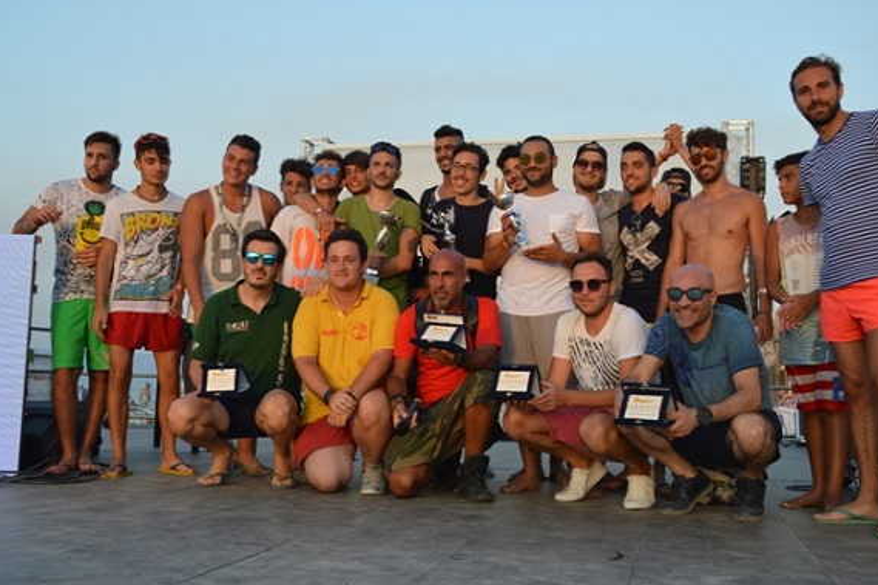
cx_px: 460
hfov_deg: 49.0
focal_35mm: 40
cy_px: 291
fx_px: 964
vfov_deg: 33.8
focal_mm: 25
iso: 160
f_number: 5.6
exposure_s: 1/125
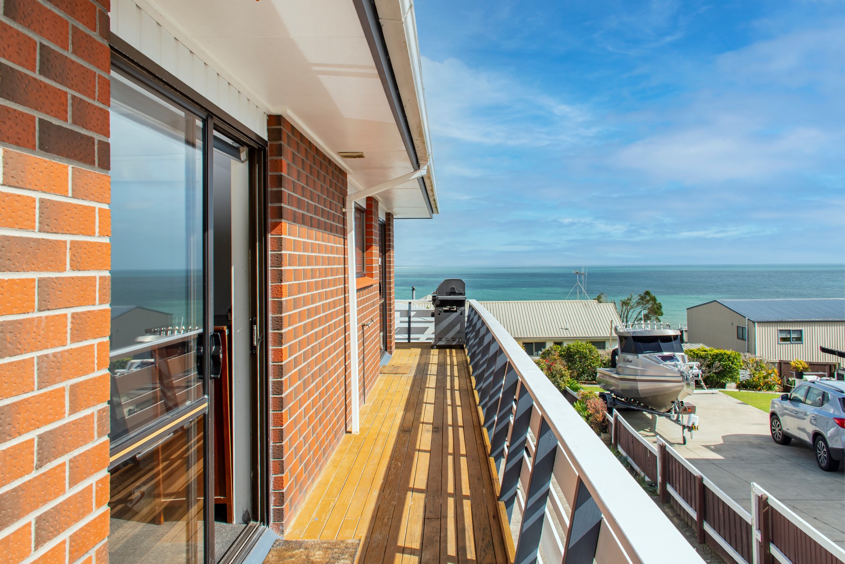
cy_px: 282
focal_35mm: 27
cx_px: 422
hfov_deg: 67.4
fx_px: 634
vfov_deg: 47.9
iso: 250
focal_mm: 18
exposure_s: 1/640
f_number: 7.1
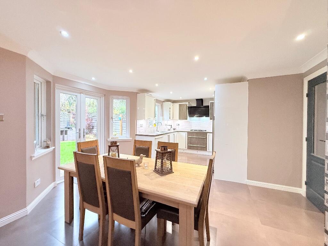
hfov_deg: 102.1
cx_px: 164
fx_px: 133
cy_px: 123
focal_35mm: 14
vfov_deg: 85.7
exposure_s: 1/50
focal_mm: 2.22
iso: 250
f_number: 2.2
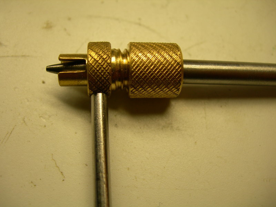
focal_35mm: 38
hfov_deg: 49.0
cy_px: 104
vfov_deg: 37.7
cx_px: 138
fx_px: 303
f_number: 2.8
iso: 50
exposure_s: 1/78.5
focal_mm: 7.8
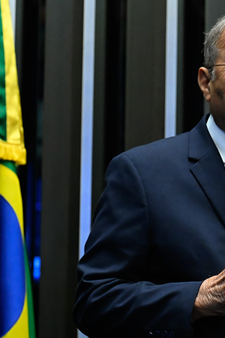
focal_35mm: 202
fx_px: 1892
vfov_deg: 10.2
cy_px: 169
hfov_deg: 6.8
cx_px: 236
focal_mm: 89
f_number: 5
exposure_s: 1/125
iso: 6400
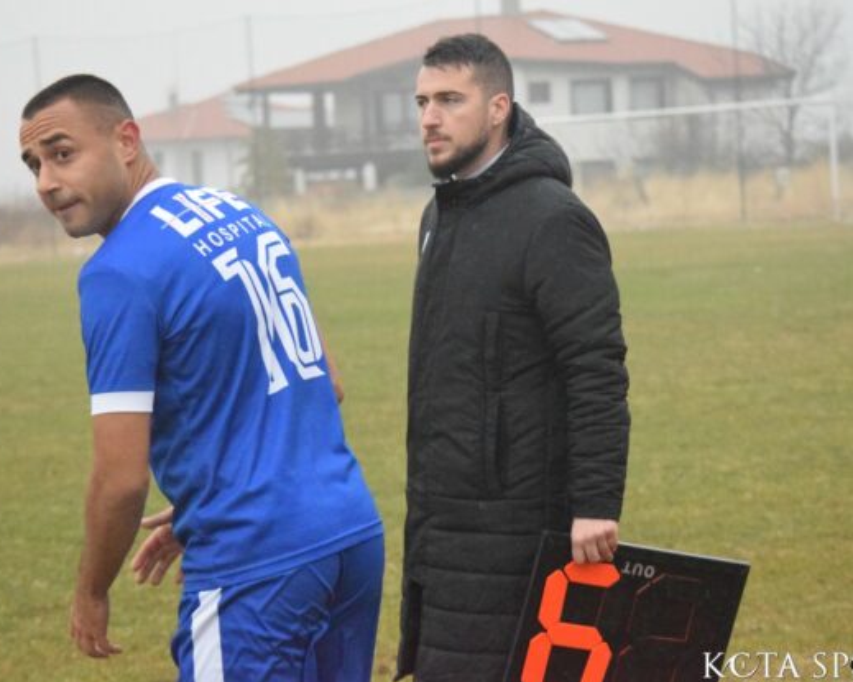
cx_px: 414
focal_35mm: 123
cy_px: 343
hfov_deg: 15.6
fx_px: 3105
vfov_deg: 12.5
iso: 12800
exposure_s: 1/640
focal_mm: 72
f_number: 5.6
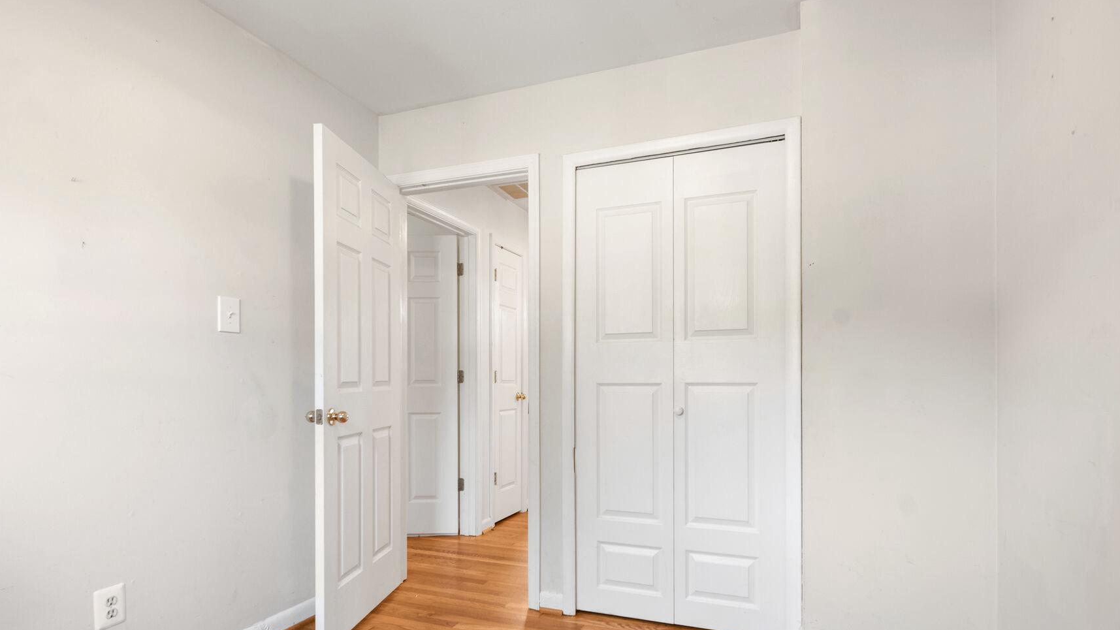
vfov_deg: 58.0
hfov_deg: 89.6
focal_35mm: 19
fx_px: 564
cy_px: 373
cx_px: 560
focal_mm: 12
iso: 200
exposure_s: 1/3
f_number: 9
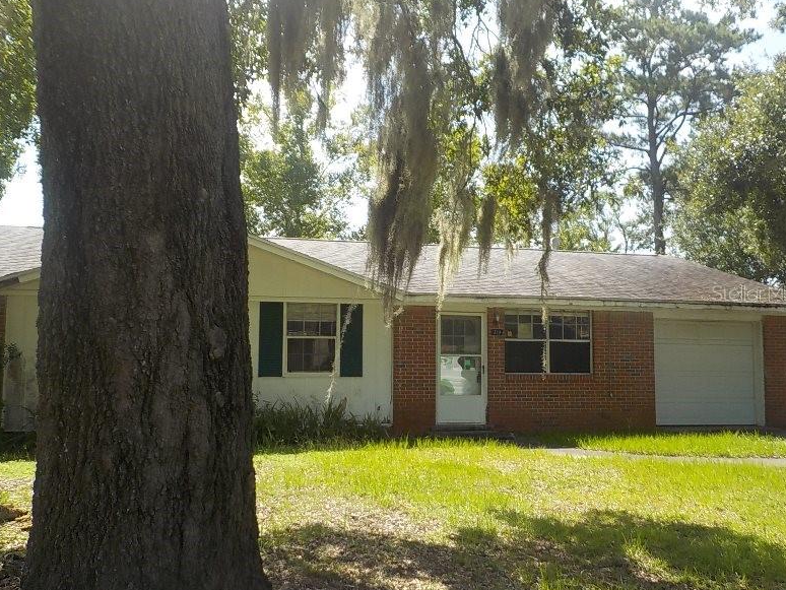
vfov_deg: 45.5
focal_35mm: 31
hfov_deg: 58.3
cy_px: 292
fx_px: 704
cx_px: 401
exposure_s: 1/640
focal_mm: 4.1
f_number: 3.3
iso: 125
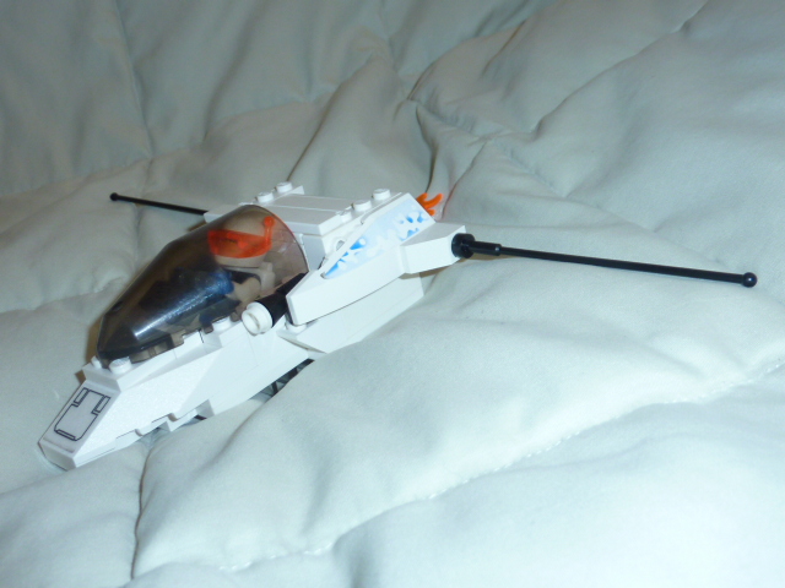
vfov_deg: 39.7
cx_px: 392
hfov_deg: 51.4
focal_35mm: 36
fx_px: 816
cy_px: 294
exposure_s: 1/30
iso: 100
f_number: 3.3
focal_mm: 4.1
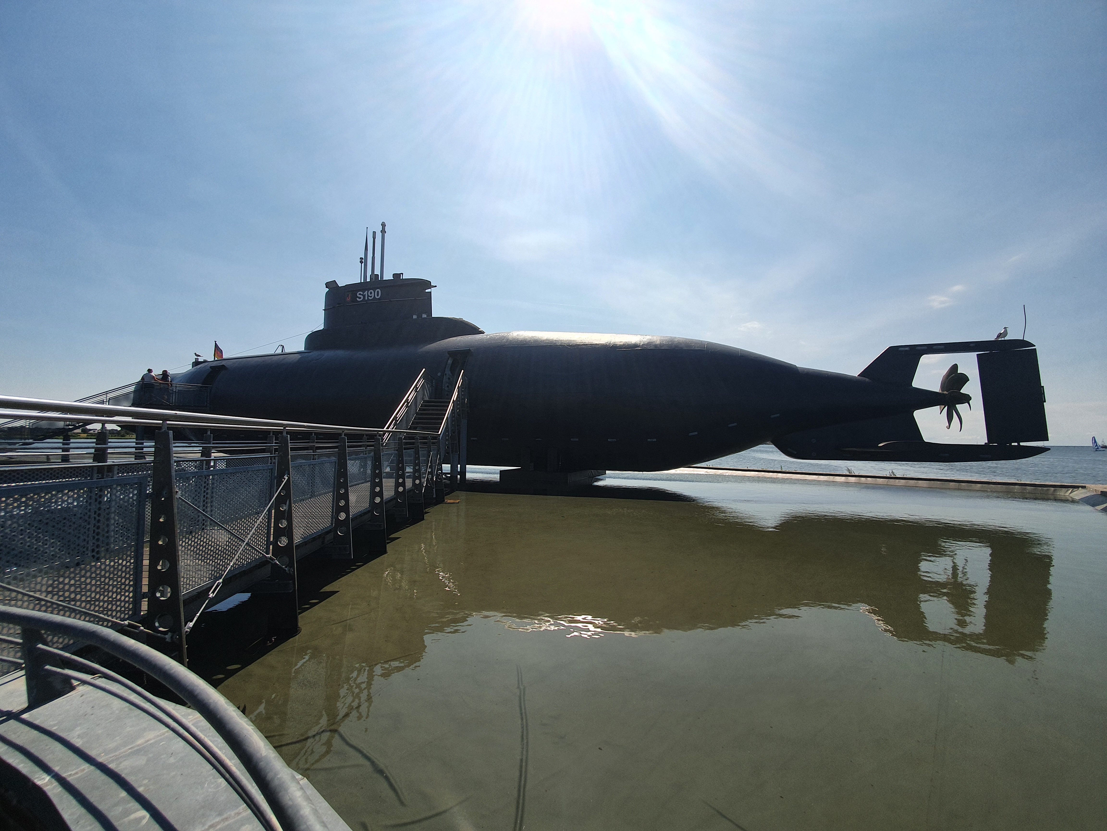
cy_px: 416
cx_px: 554
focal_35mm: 13
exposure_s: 1/1876
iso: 50
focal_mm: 1.8
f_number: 2.2
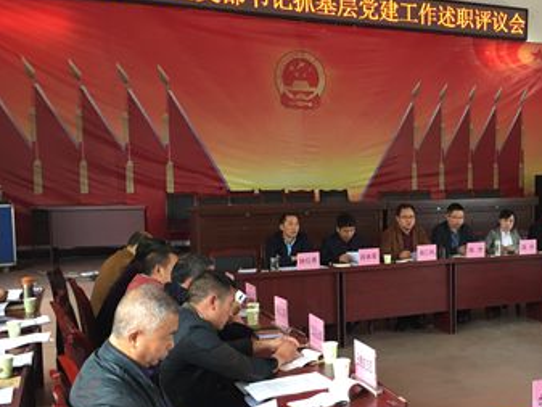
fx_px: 674
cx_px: 375
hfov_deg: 43.0
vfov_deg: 33.5
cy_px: 237
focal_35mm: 43
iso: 125
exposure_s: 1/33
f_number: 2.2
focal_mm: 4.15
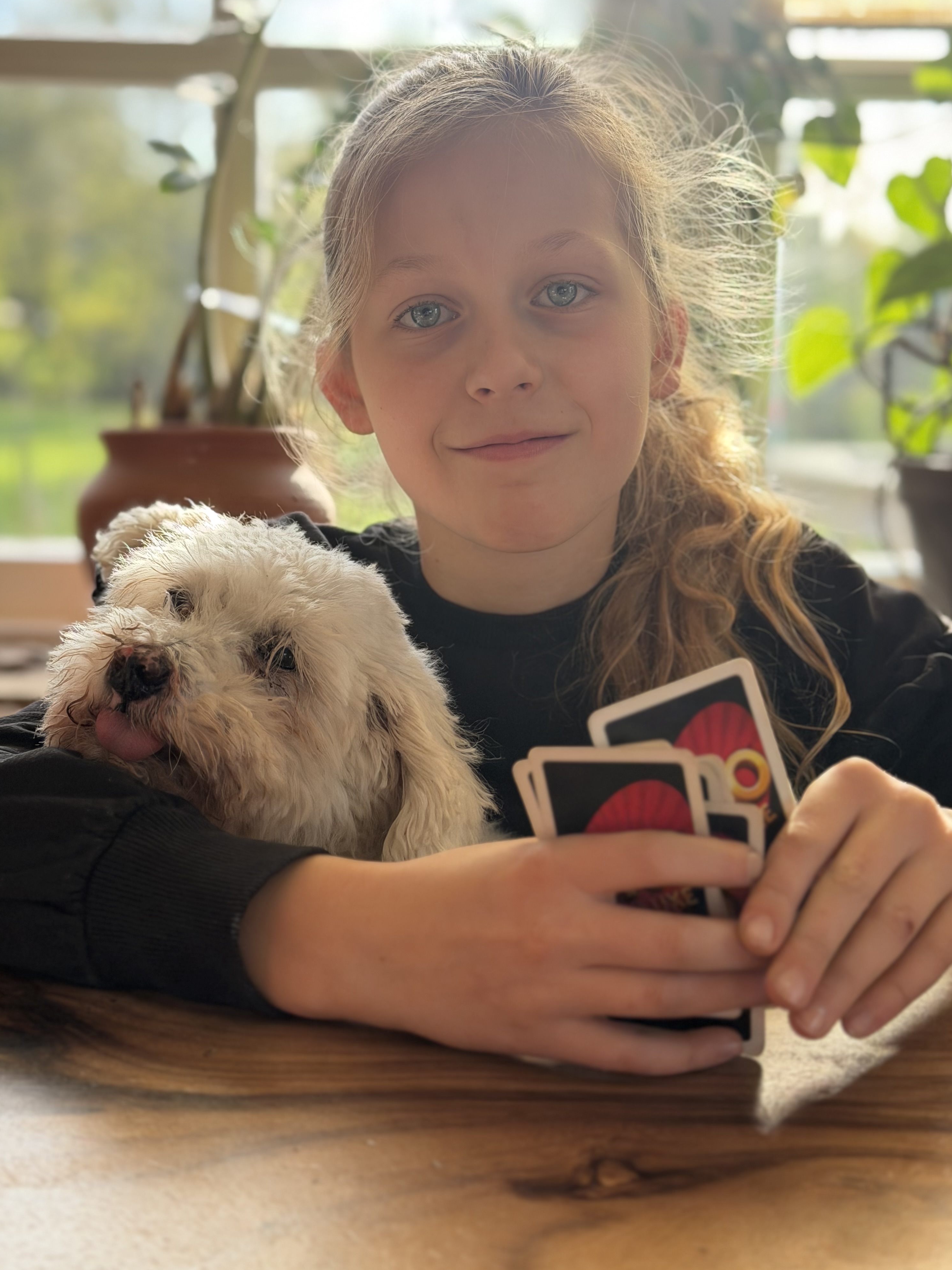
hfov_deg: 29.7
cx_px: 479
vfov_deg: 38.9
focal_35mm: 49
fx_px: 1797
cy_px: 634
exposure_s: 1/196
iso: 64
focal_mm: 6.76
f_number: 1.78
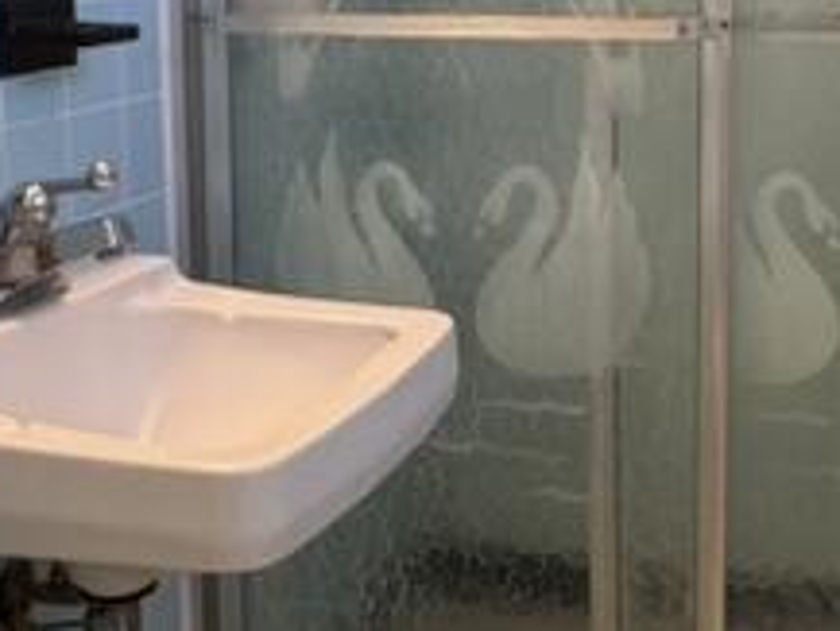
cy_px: 120
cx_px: 511
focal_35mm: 66
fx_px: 1602
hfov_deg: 29.3
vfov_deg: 22.0
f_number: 2.2
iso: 200
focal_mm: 2.22
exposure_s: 1/60
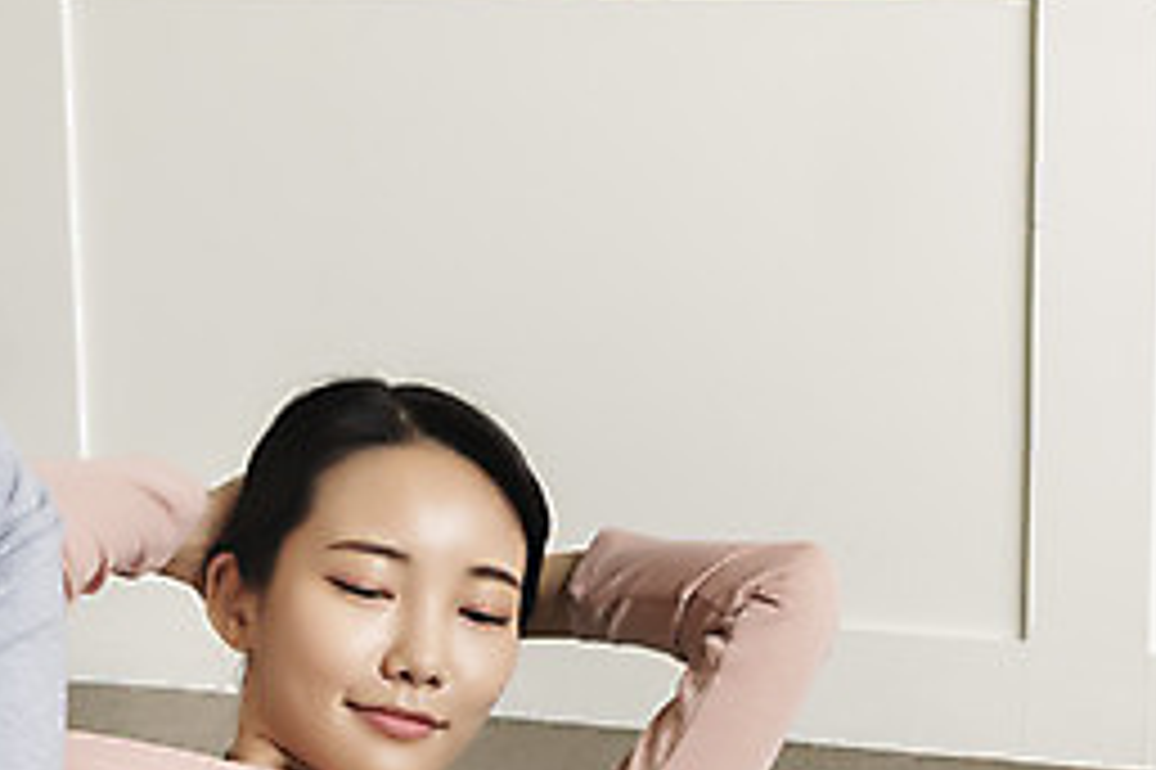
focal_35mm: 84
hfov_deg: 23.2
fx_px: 2696
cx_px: 1154
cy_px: 594
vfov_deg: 16.1
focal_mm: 36
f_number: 5
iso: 400
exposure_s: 1/125
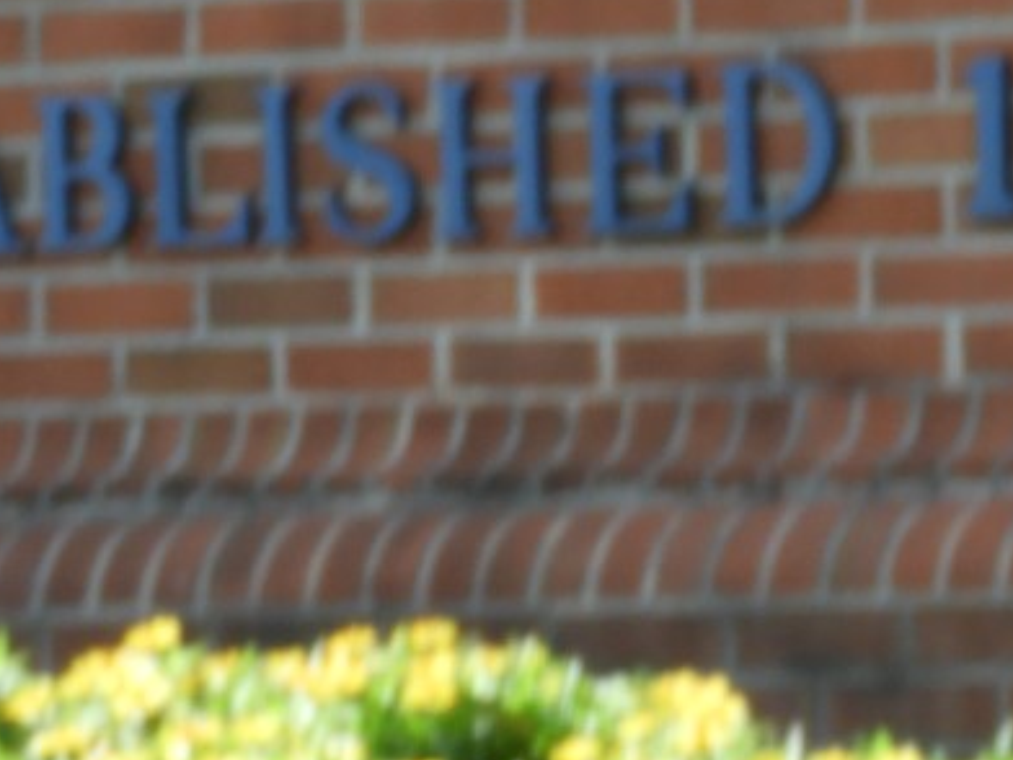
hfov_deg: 5.1
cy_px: 202
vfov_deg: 3.9
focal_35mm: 386
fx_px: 11296
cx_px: 868
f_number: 4.8
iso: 100
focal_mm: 18.8
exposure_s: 1/160
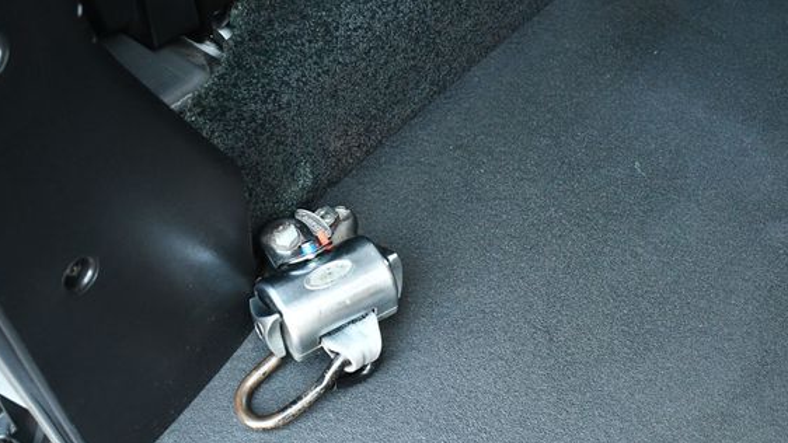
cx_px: 387
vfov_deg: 27.7
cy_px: 254
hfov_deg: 47.4
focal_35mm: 43
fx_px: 898
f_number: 3.5
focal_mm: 18
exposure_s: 1/125
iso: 2000
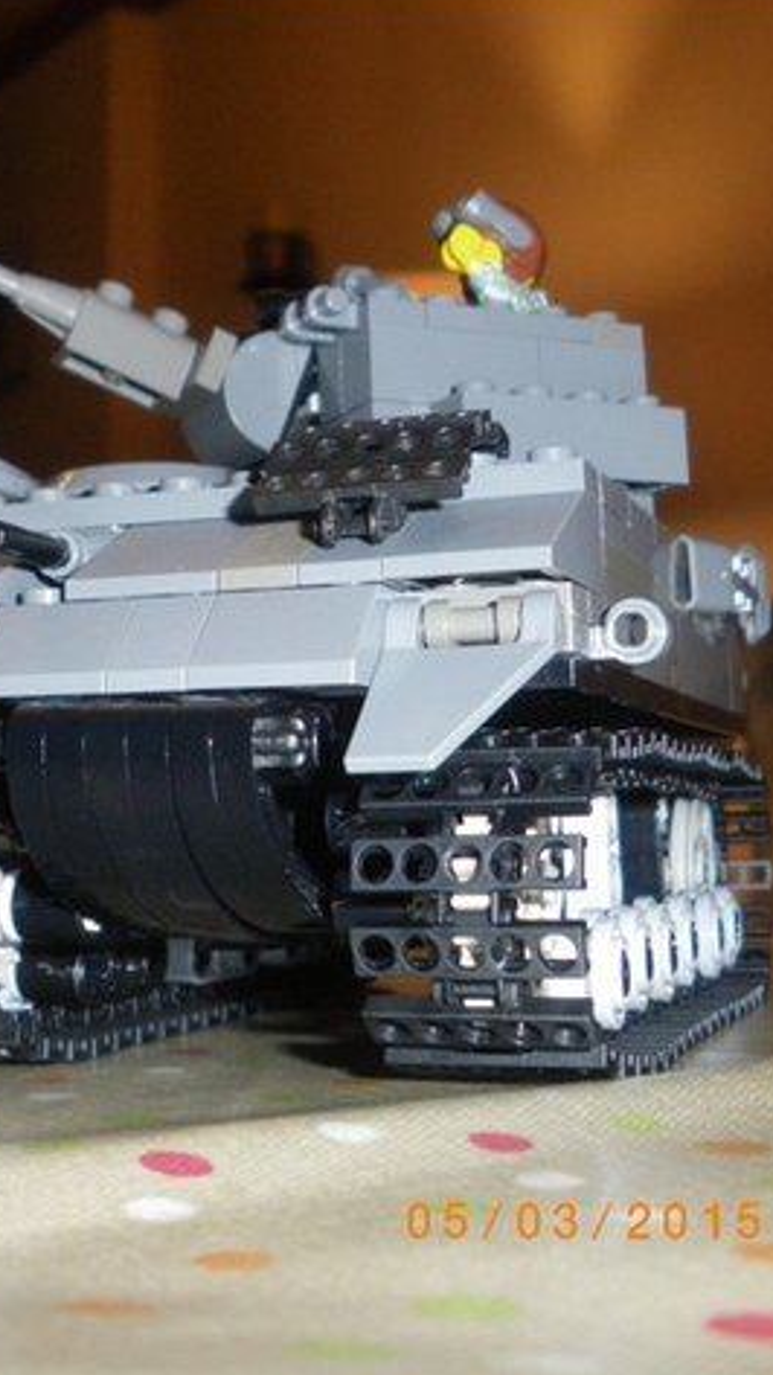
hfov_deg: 22.5
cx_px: 234
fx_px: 1932
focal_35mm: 53
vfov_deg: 39.2
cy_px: 686
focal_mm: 6.3
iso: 400
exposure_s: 1/50
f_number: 5.4
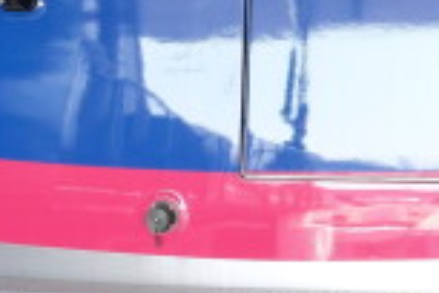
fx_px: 3500
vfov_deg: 4.8
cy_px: -43
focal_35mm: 287
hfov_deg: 7.1
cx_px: 534
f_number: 9
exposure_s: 1/28
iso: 800
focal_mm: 29.3
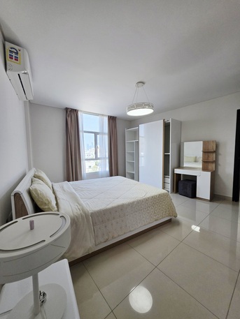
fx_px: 120
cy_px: 160
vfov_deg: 106.2
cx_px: 120
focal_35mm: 13
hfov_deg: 89.9
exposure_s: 1/370
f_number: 1.9
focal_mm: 2.2
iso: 200
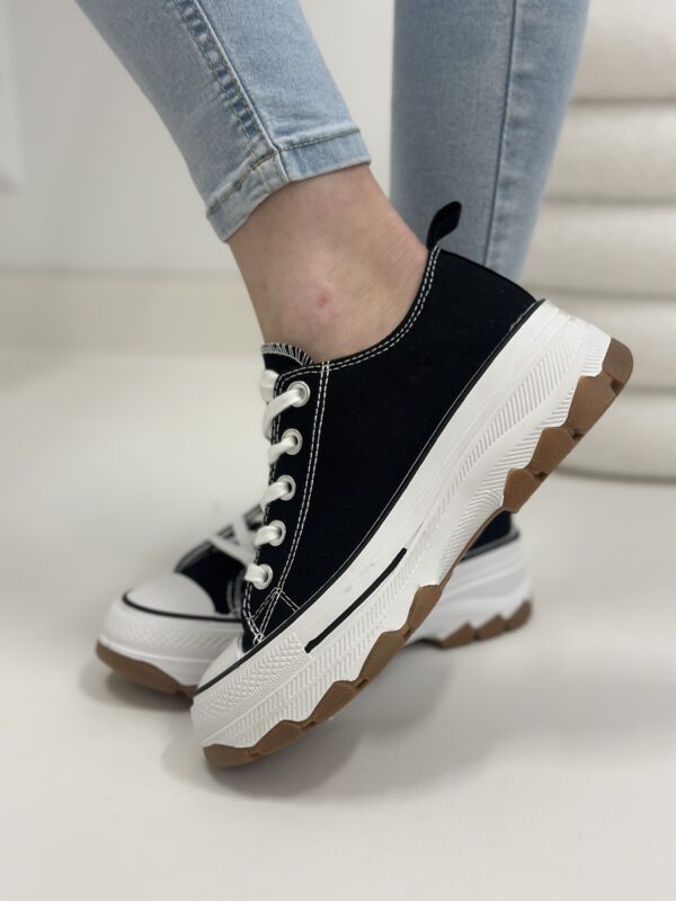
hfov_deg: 30.3
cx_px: 338
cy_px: 450
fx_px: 1250
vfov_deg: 39.7
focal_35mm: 48
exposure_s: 1/100
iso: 125
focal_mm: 6.86
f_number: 1.78
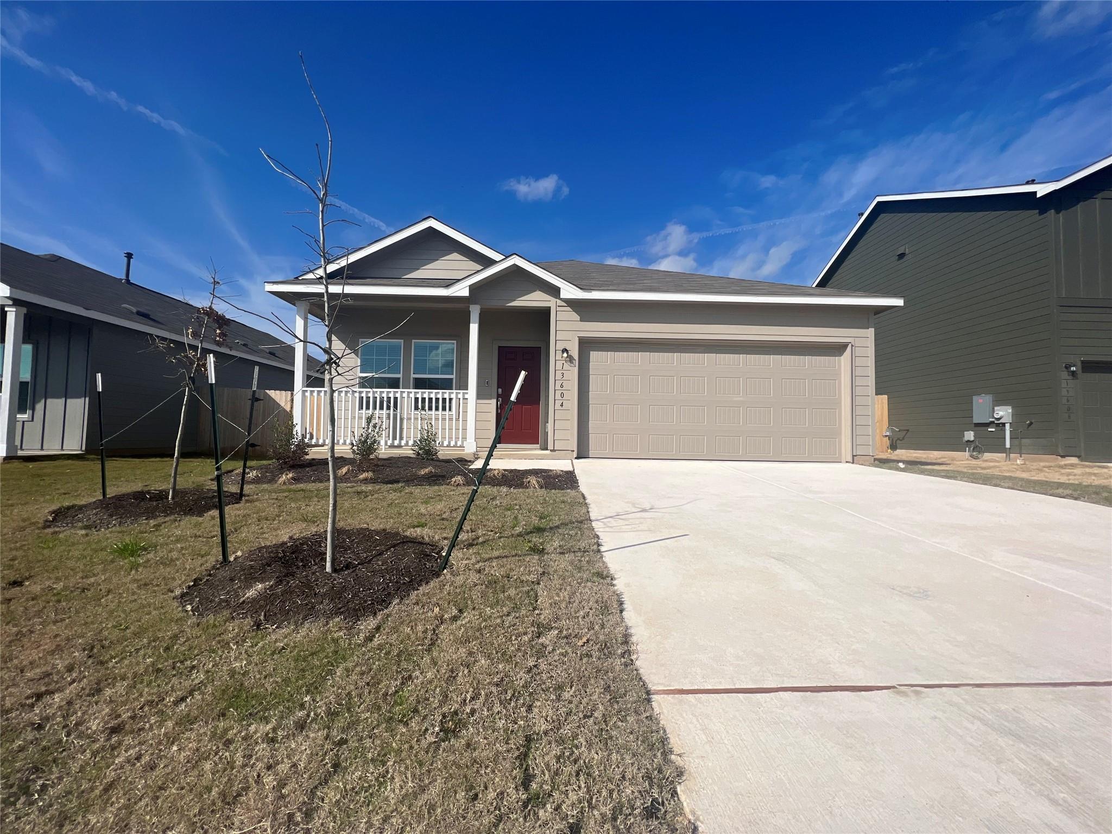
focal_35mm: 13
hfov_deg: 106.2
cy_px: 417
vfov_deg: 89.9
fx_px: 418
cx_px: 556
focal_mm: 1.57
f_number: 1.8
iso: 32
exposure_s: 1/3534
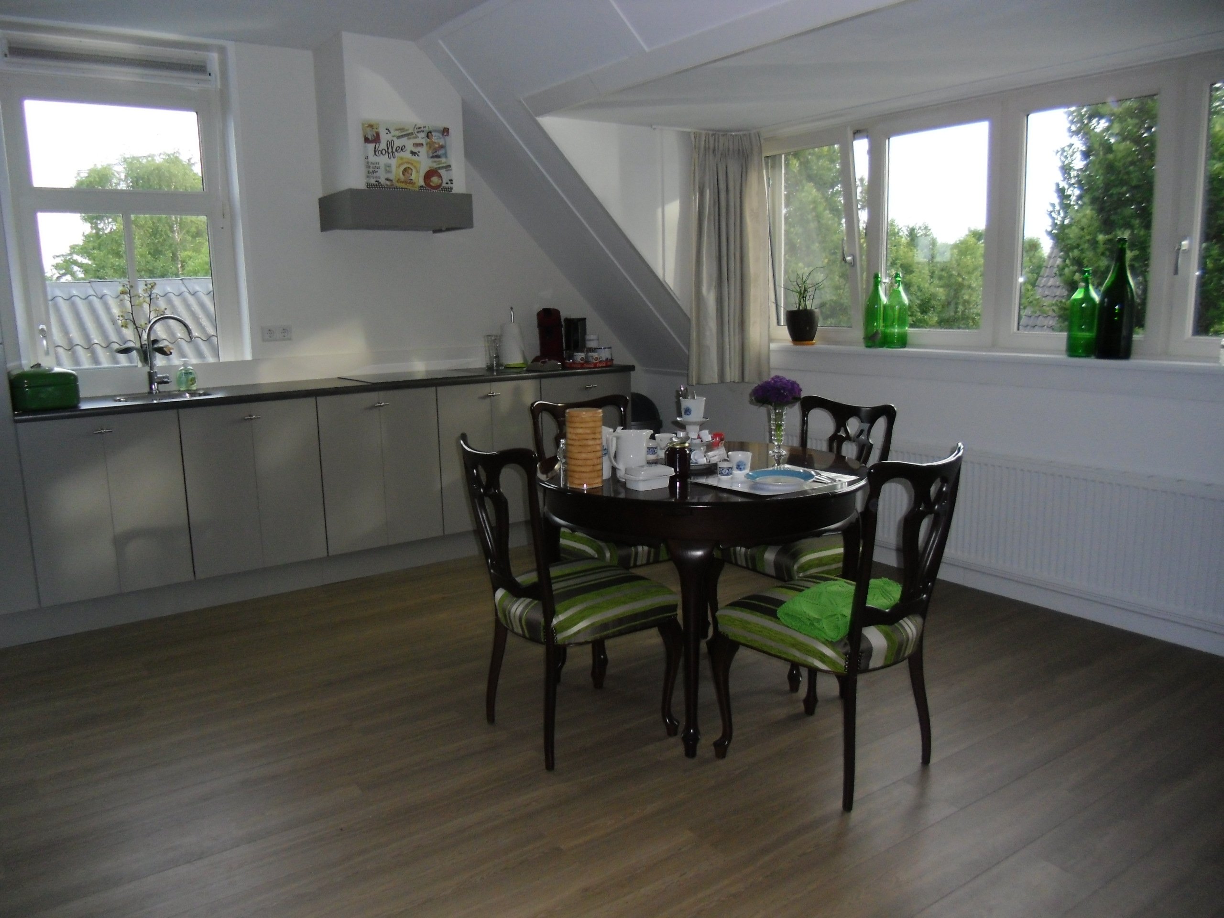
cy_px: 459
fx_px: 955
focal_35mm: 27
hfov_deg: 65.3
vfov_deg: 51.4
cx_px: 612
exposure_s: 1/125
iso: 200
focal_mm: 4.9
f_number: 3.2
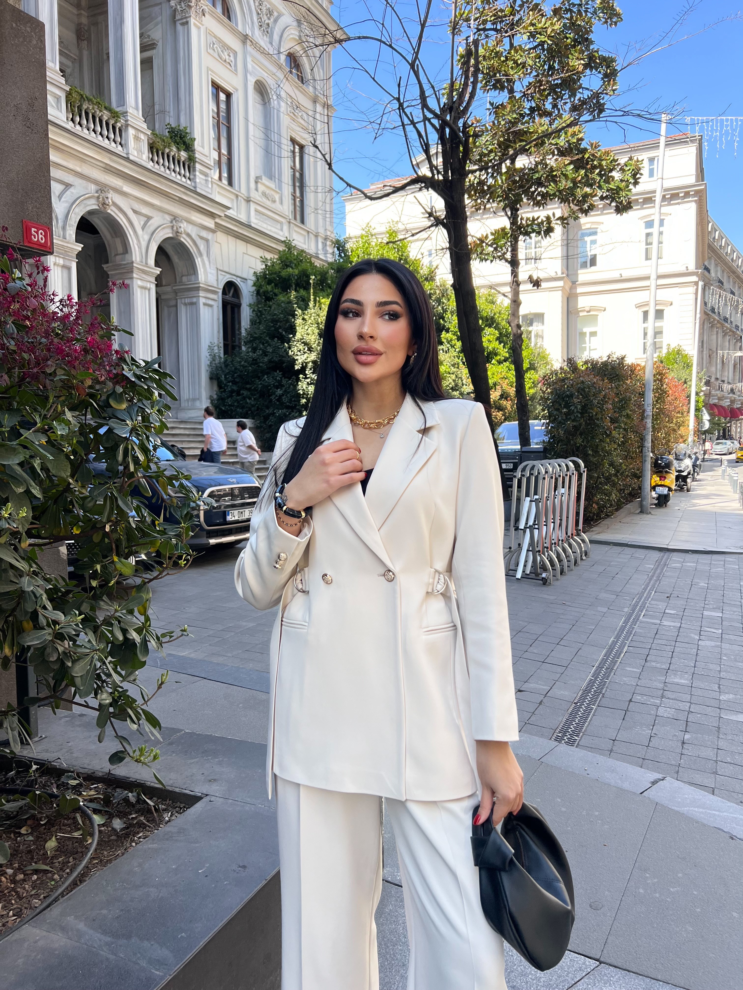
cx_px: 372
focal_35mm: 26
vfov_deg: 67.3
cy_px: 495
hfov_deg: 53.1
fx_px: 744
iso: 50
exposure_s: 1/581
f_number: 1.5
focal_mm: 5.7
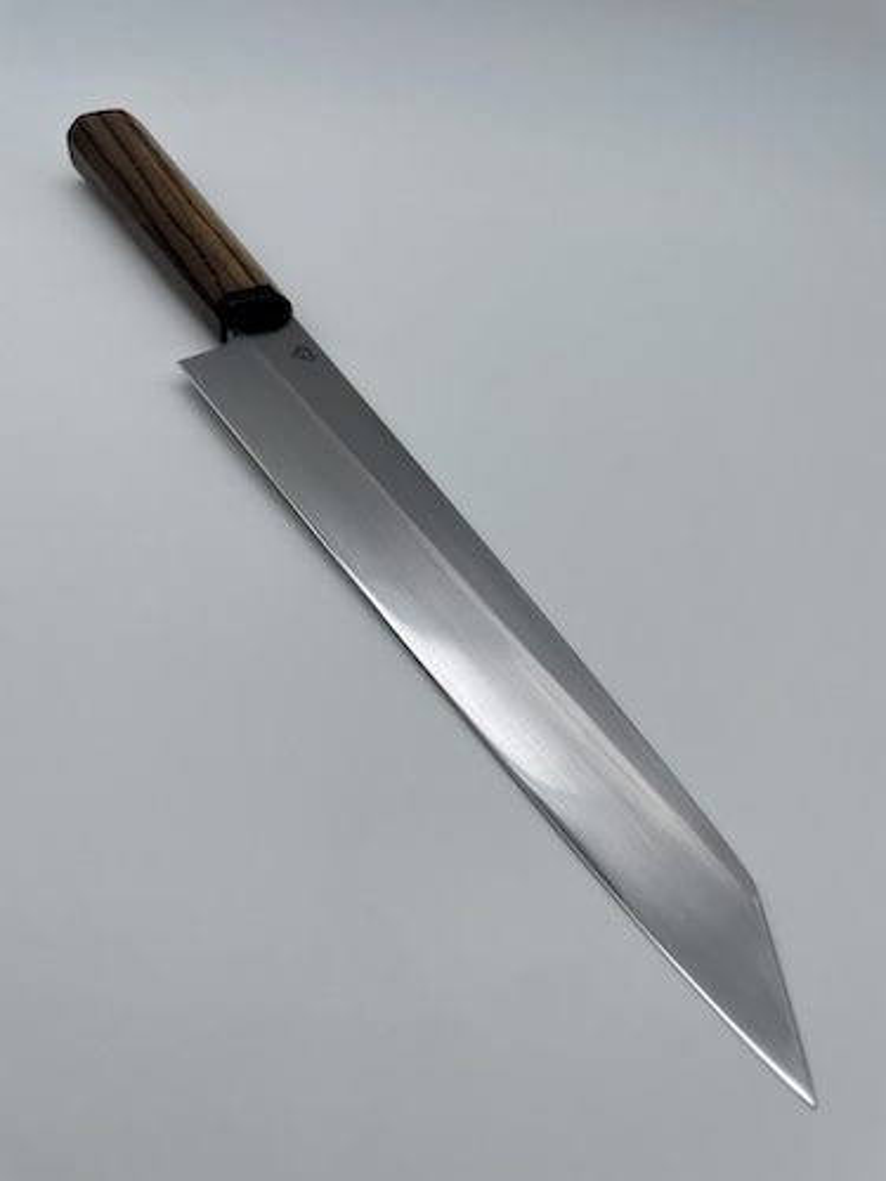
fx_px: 887
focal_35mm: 26
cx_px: 443
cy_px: 590
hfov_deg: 53.1
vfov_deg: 67.3
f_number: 1.6
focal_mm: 4.2
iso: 32
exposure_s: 1/2747
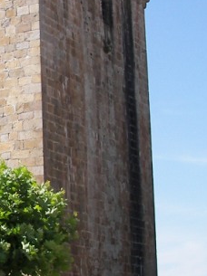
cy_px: 133
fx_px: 967
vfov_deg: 16.3
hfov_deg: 12.0
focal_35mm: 121
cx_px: -22
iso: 50
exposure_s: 1/640
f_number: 2.8
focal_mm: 6
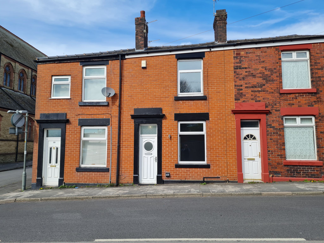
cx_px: 162
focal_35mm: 26
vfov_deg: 53.1
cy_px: 122
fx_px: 243
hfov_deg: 67.3
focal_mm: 5.4
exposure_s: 1/1880
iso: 50
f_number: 1.8
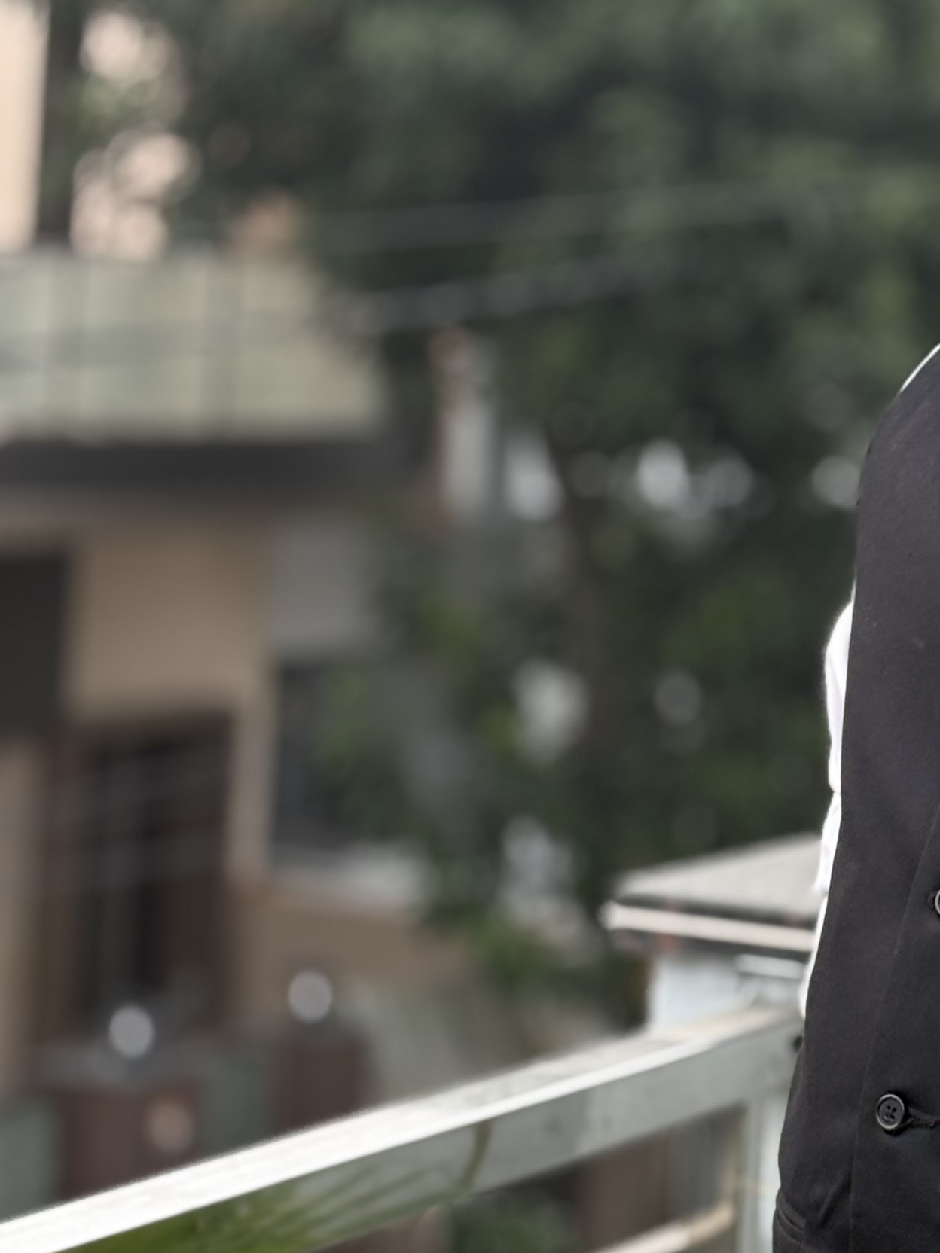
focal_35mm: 126
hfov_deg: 11.5
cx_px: 1112
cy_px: 724
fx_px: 4562
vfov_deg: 15.6
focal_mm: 5.96
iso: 64
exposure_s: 1/60
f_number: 1.6
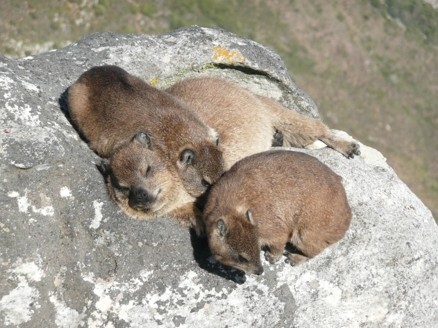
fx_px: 2682
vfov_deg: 7.0
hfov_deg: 9.3
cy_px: 164
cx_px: 219
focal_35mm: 212
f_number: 4.8
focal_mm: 34.8
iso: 100
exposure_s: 1/400
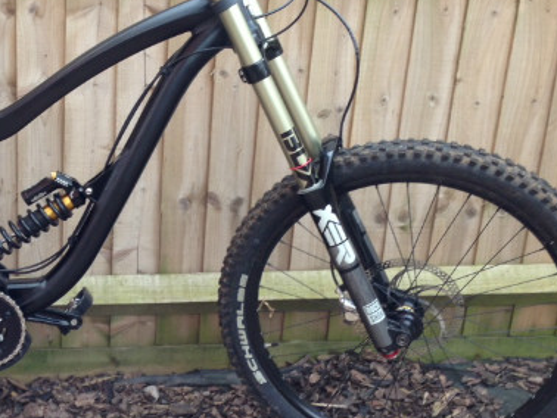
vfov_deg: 22.6
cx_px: 89
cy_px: 248
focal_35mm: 65
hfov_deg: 29.0
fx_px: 1047
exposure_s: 1/20
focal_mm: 4.13
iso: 50
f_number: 2.4
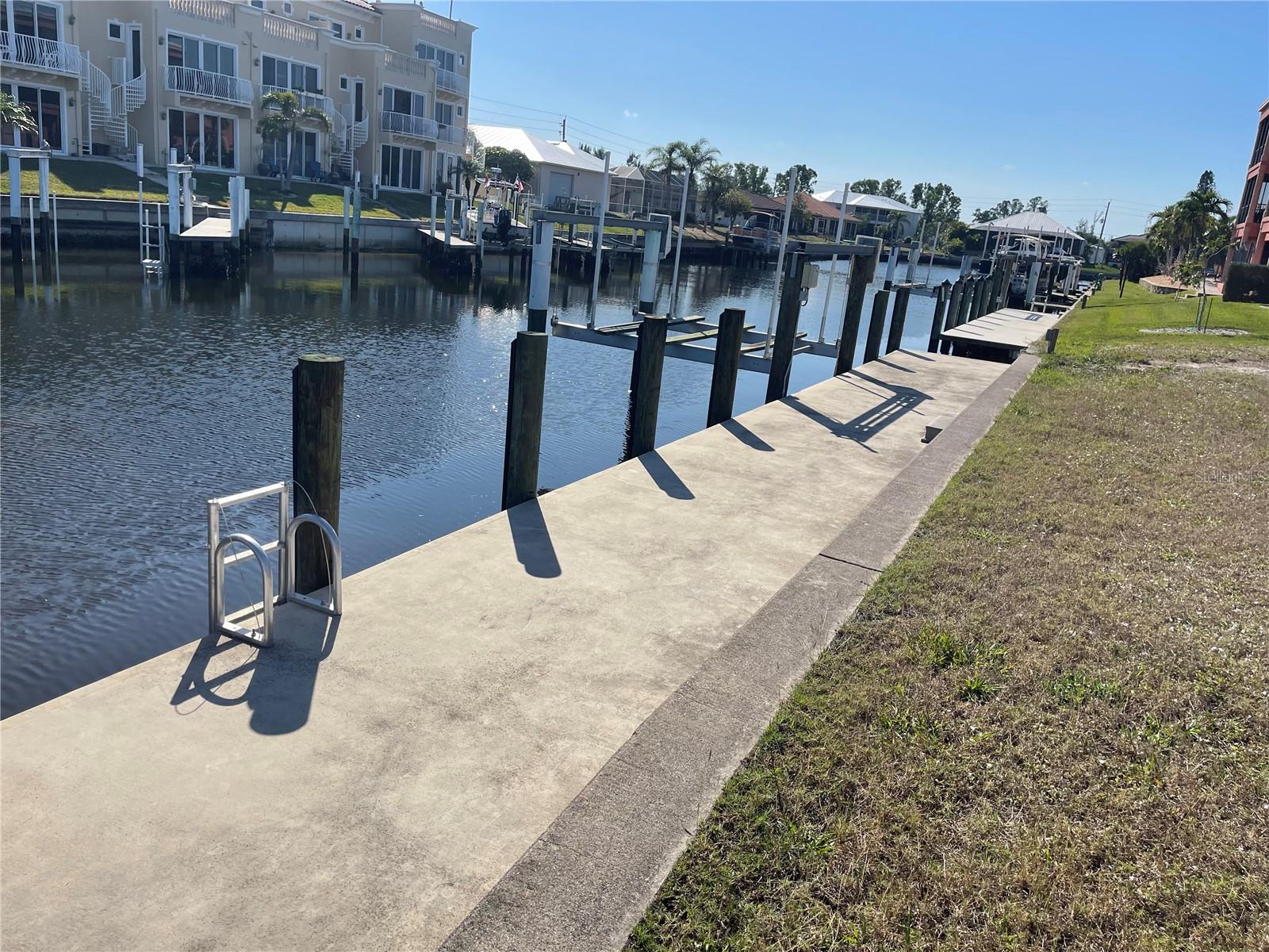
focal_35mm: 25
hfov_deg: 69.4
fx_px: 916
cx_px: 634
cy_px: 476
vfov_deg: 54.9
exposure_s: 1/5618
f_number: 1.6
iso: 32
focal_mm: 5.1
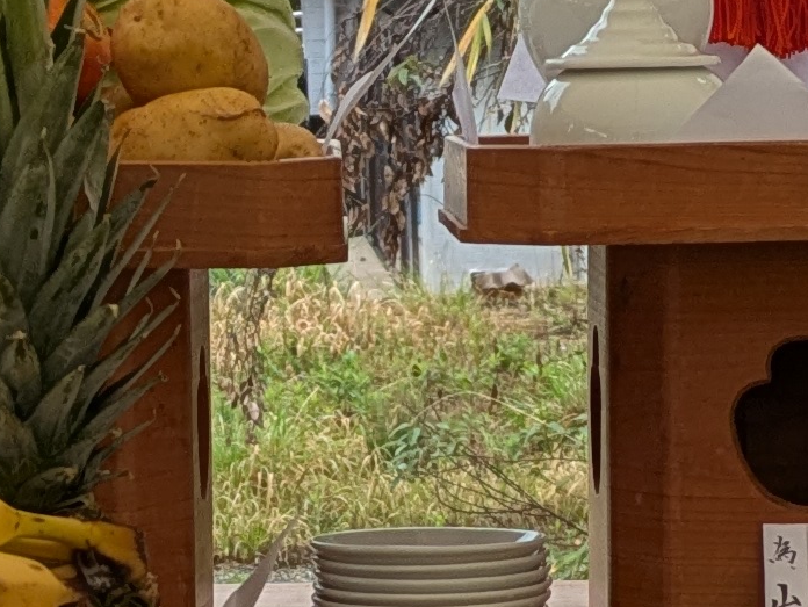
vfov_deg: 8.9
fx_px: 3877
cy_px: 593
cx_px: 384
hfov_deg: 11.9
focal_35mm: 166
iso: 43
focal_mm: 5.43
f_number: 1.89
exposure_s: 1/1076
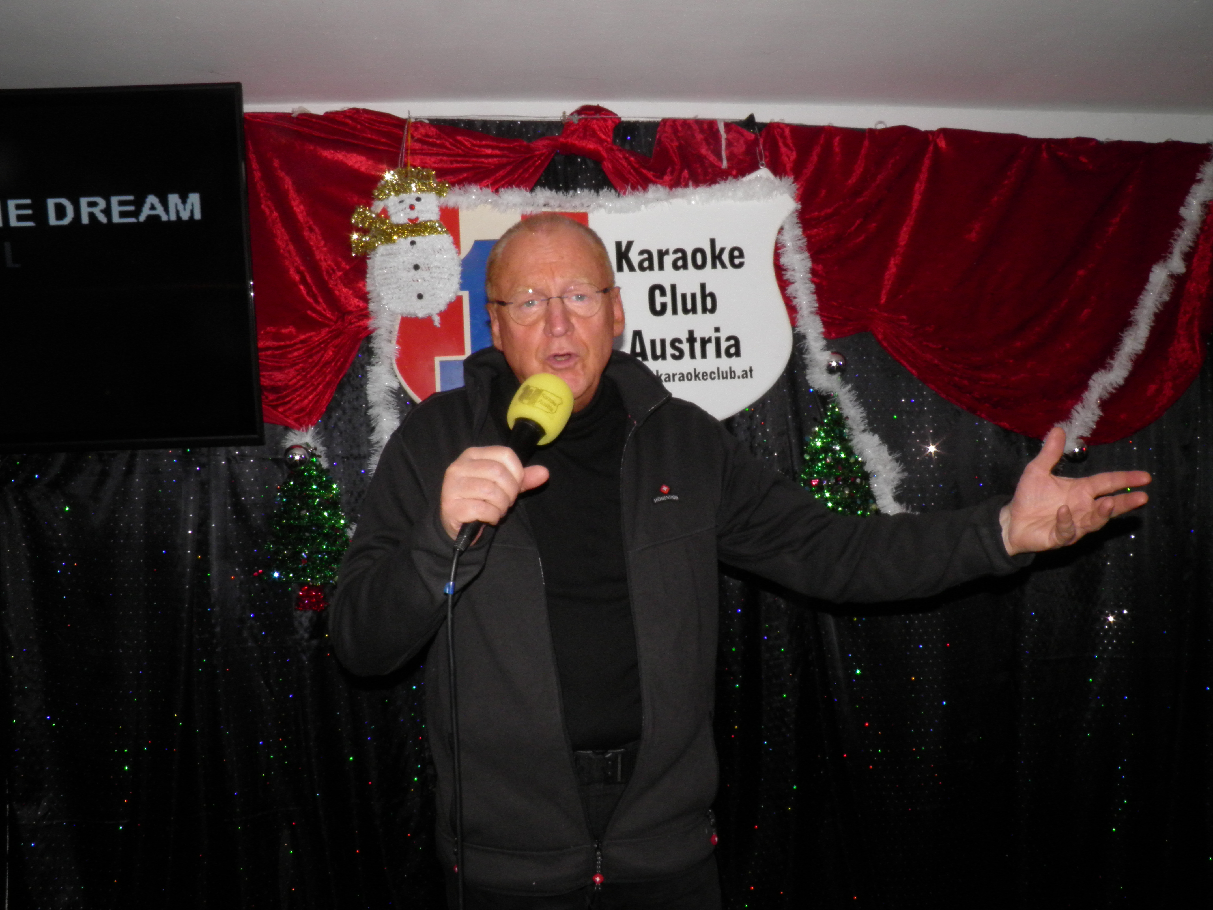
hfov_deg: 63.4
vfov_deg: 49.7
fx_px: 981
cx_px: 606
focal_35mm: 28
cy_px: 455
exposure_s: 1/30
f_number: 8
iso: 125
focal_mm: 4.9
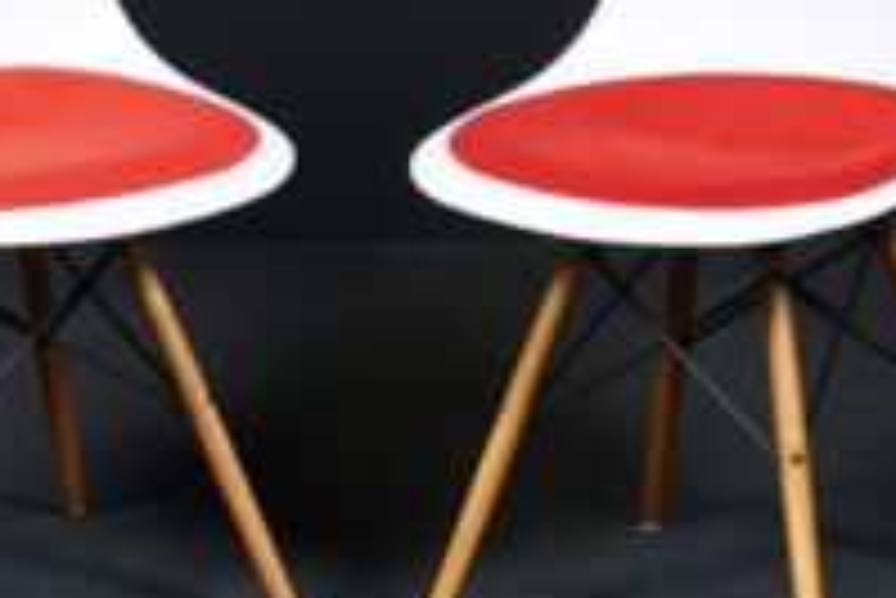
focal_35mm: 202
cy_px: 90
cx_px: 392
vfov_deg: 6.8
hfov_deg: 10.2
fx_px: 5031
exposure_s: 1/160
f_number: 7.1
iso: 5000
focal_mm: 67
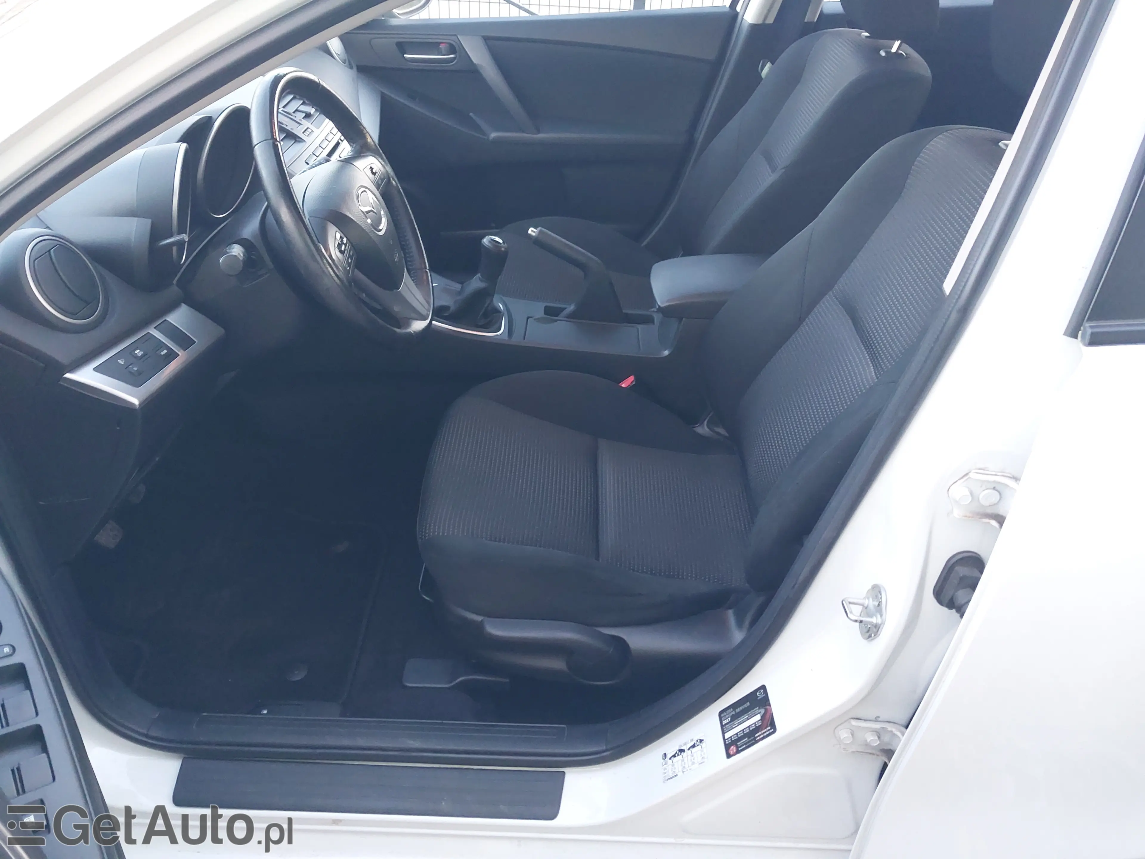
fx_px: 992
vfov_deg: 46.8
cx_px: 572
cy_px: 430
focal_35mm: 30
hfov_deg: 60.0
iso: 320
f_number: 1.8
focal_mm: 4.6
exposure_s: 1/50
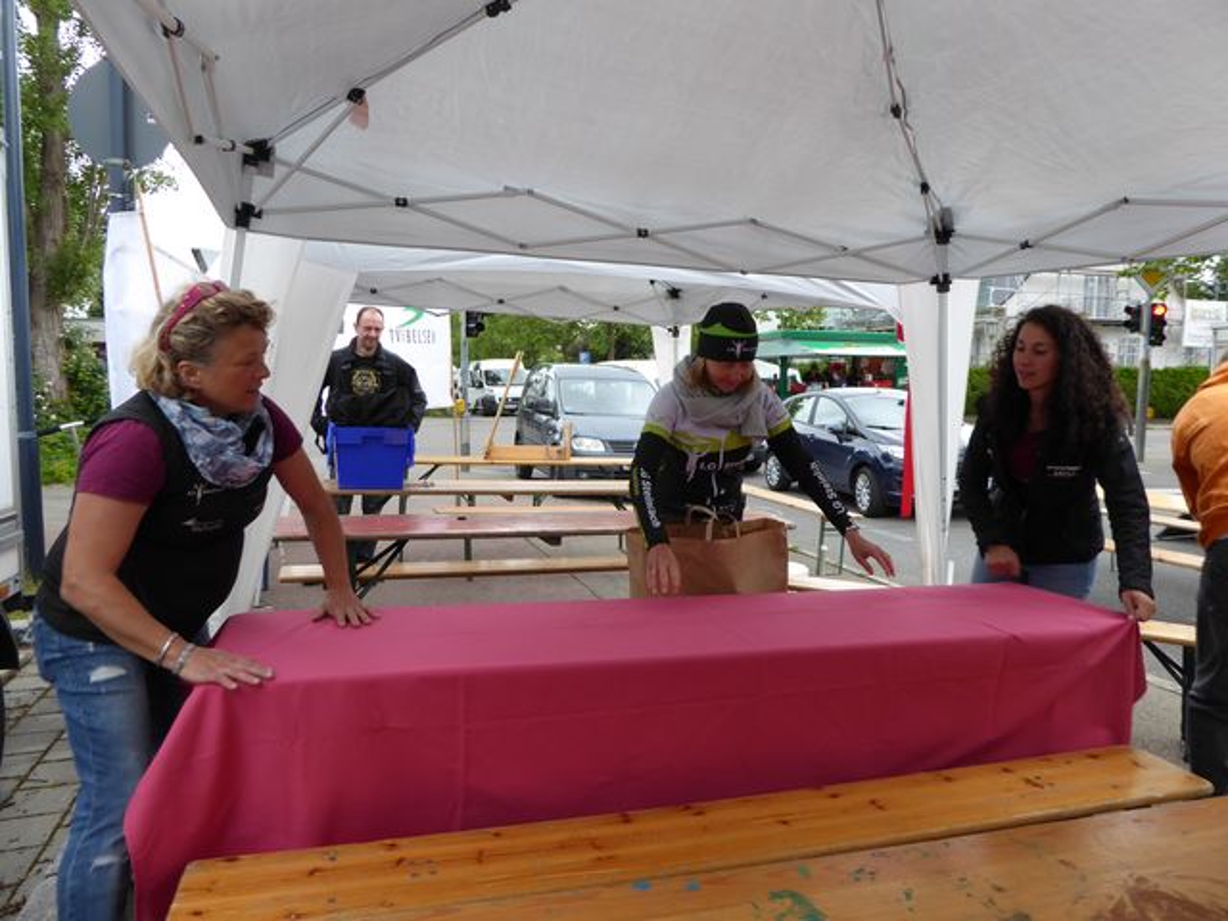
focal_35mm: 25
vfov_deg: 54.9
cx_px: 614
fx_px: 887
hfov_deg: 69.4
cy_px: 460
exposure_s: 1/60
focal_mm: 4.3
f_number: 3.3
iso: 100
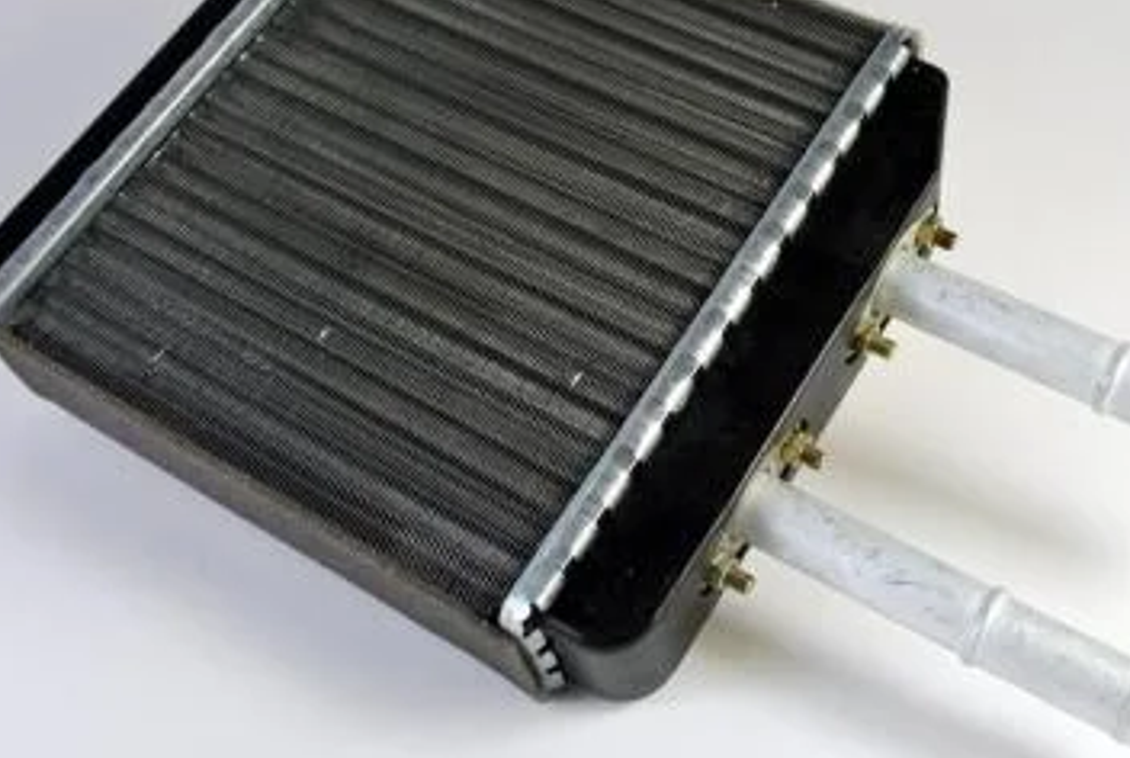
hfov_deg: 38.8
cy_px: 305
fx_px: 1604
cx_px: 623
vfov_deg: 26.5
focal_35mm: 51
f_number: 5.6
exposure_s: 1/125
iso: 200
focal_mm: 26
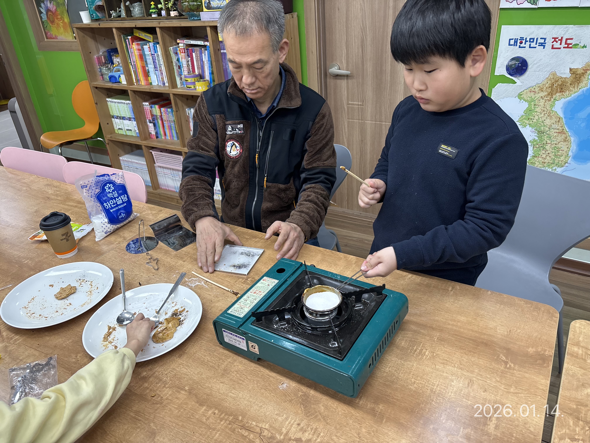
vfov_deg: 53.1
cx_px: 295
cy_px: 222
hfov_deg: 67.3
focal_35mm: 26
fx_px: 443
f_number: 1.6
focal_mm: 5.96
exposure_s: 1/120
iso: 125
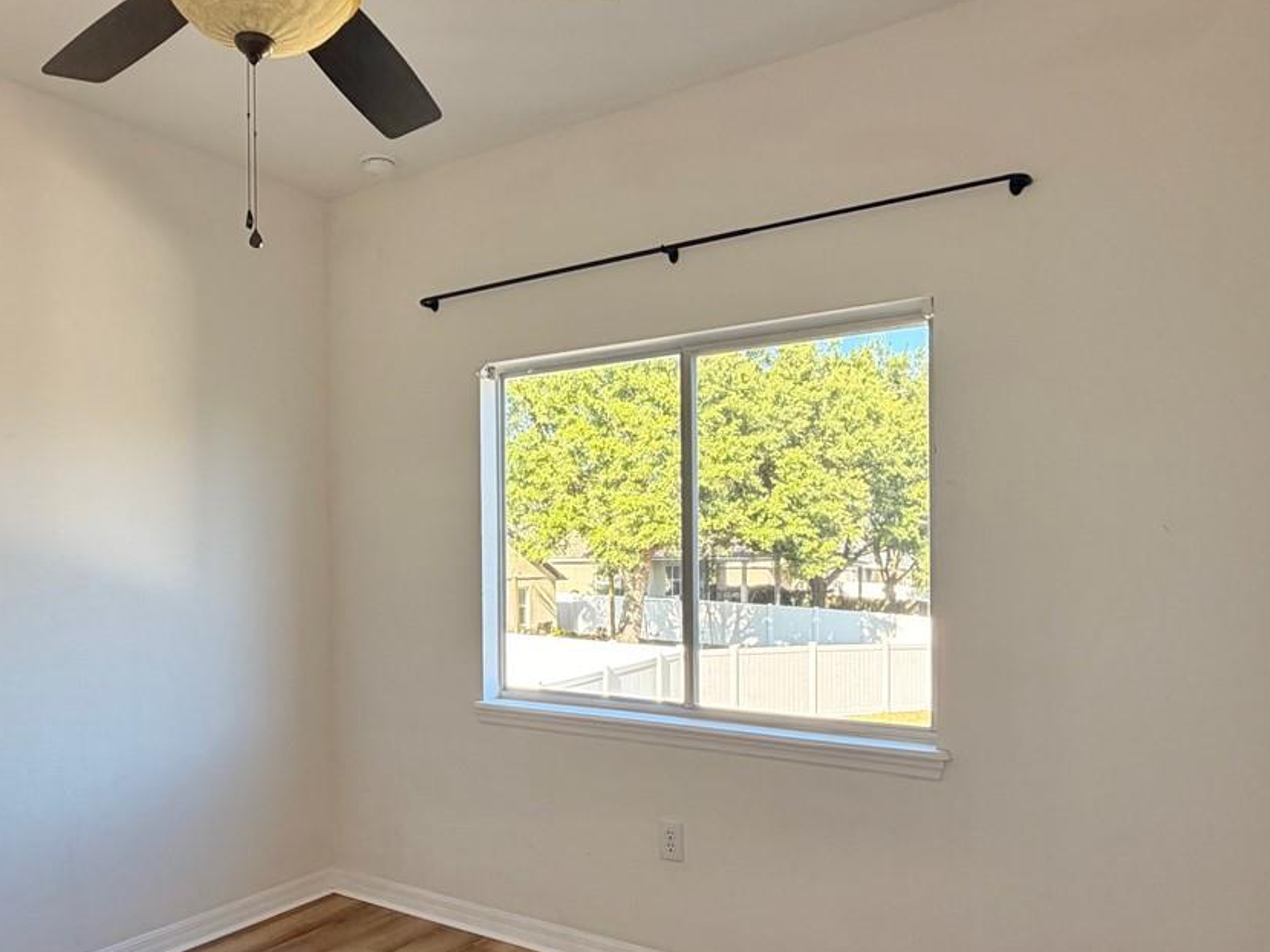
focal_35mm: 27
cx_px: 505
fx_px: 990
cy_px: 566
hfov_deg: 64.7
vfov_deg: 51.0
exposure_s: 1/121
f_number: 2.2
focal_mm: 2.22
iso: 80
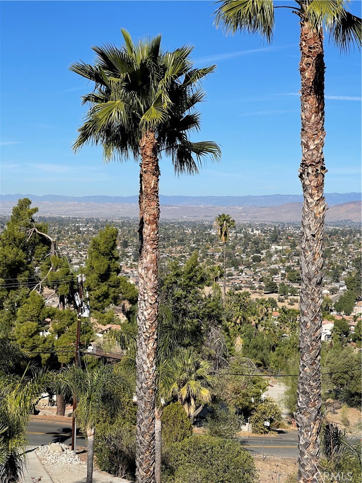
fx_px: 892
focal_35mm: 64
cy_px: 242
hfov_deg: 22.9
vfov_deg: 30.3
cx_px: 181
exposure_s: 1/1815
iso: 20
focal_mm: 7.5
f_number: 2.2
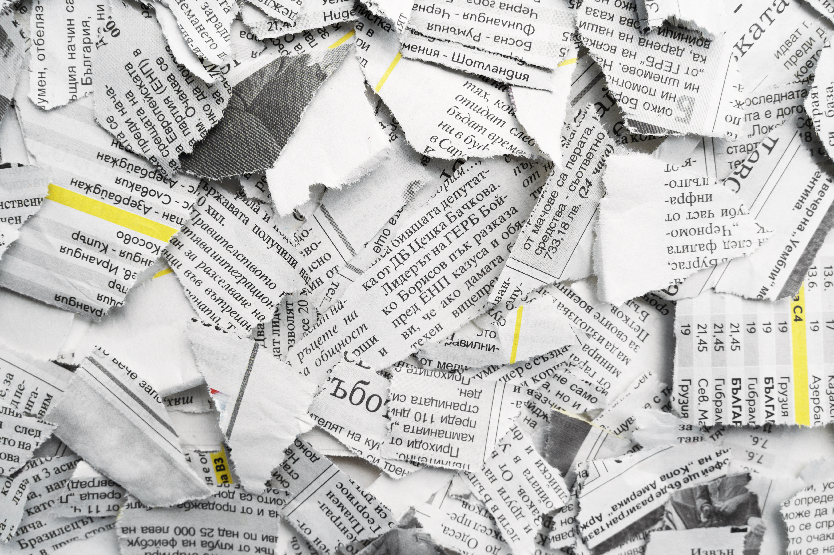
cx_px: 417
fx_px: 810
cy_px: 278
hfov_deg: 54.5
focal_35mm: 35
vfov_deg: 37.8
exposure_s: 1/200
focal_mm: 35
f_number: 7.1
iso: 400
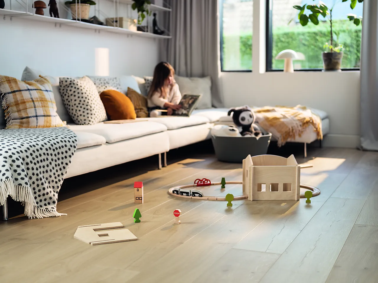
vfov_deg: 29.1
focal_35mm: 50
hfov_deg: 38.2
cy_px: 142
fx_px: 546
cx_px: 189
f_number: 2.8
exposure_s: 1/125
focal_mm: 63
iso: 400
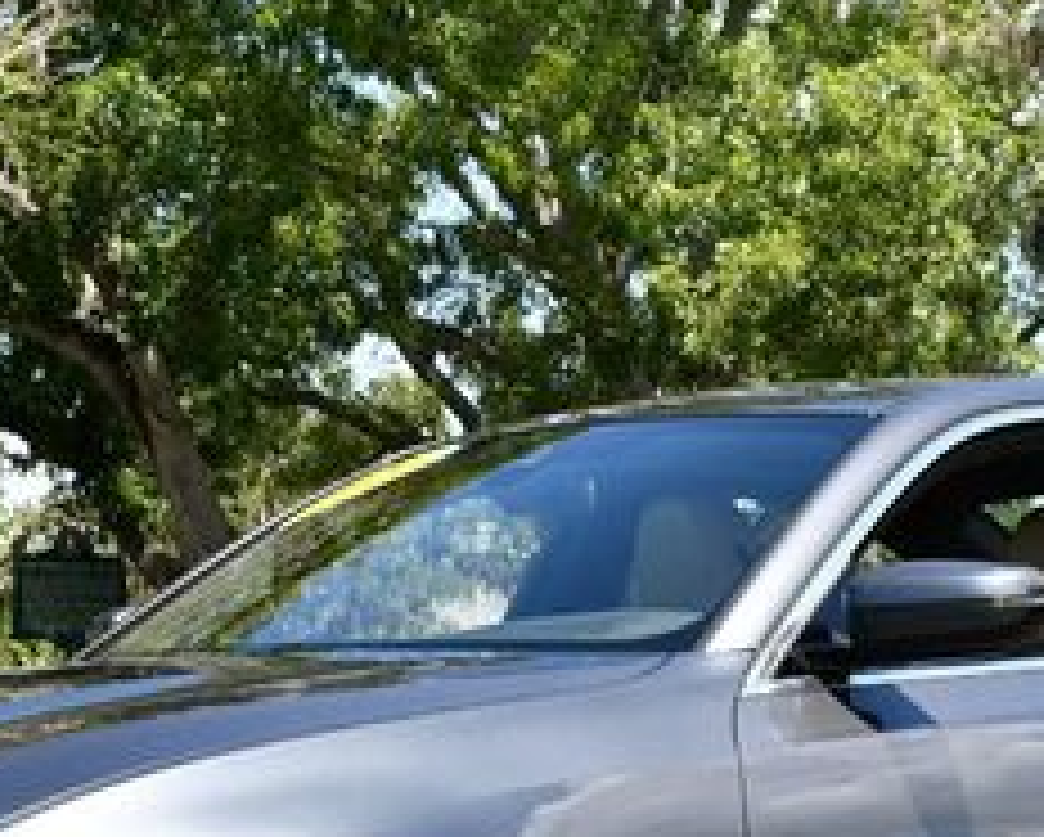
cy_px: 698
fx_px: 3525
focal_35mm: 114
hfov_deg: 16.8
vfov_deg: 13.5
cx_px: 518
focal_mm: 22
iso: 160
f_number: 8
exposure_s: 1/250
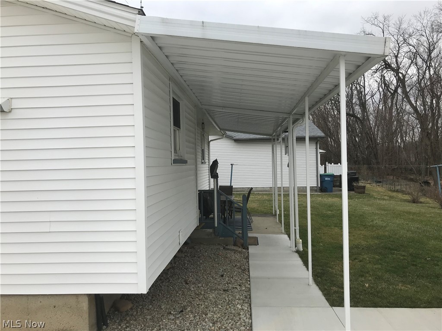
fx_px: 358
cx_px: 221
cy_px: 166
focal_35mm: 28
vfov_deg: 49.7
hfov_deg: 63.4
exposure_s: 1/1742
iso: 20
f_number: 1.8
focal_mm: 3.99
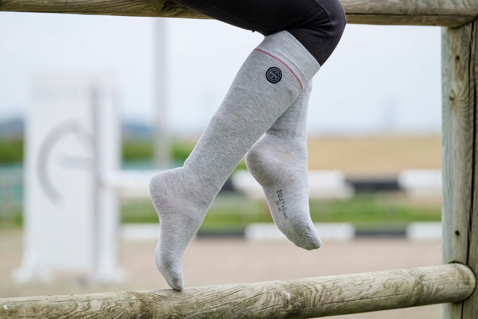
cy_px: 160
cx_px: 239
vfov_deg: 5.5
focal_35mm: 250
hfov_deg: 8.2
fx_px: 3320
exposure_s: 1/500
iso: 640
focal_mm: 166.9
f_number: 4
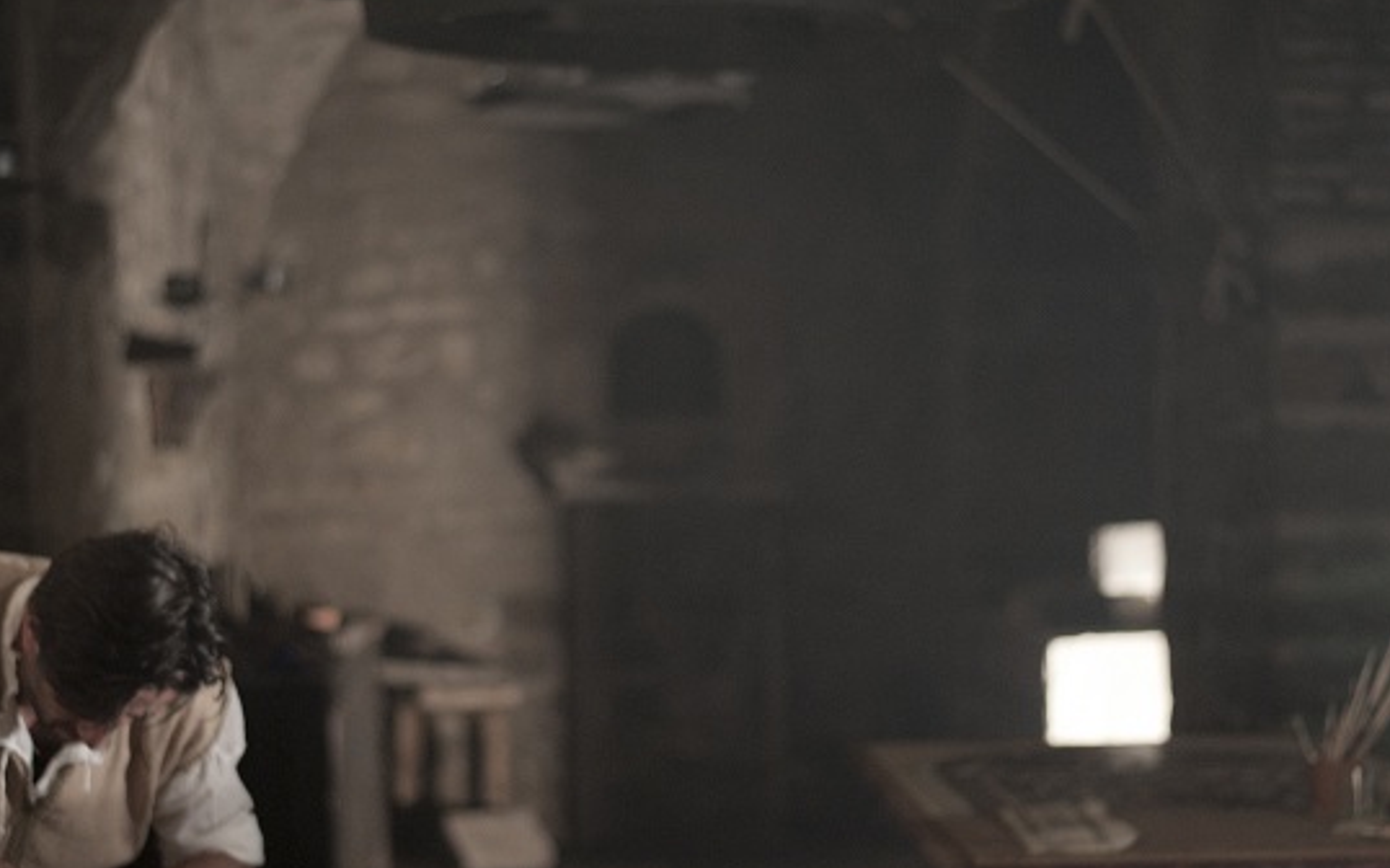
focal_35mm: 97
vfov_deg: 13.5
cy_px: 438
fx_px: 3674
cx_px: 682
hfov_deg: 21.4
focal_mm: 50
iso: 1000
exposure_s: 1/50
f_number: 1.8
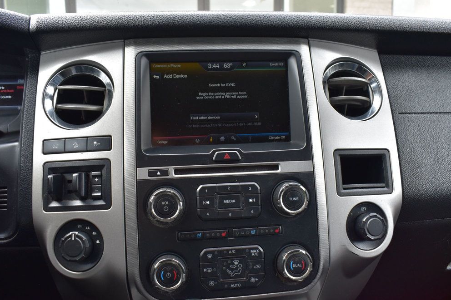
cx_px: 229
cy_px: 146
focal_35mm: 33
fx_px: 407
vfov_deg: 40.5
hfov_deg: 57.9
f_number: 7.1
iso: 400
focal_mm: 21
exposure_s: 1/30
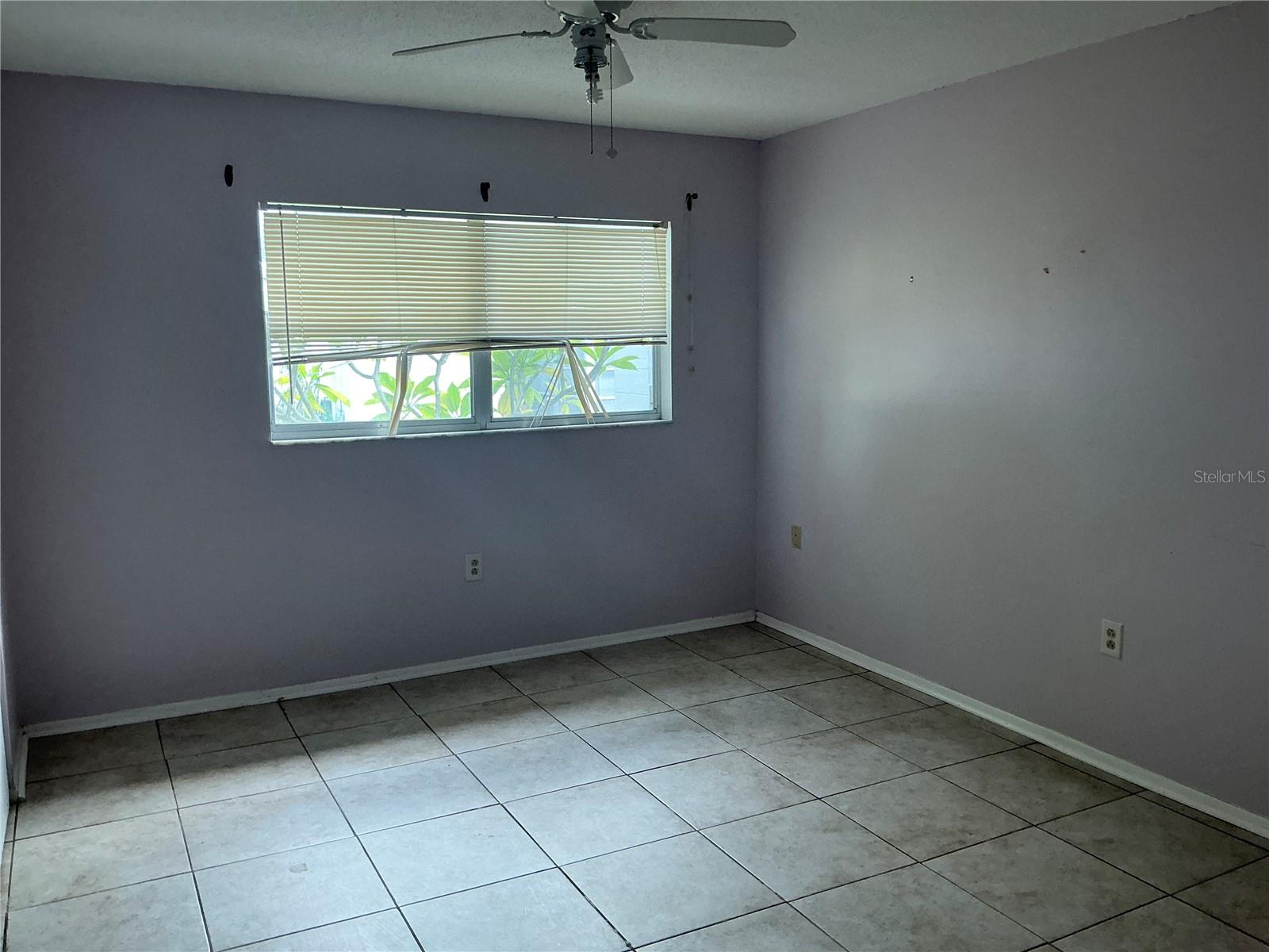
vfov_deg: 49.7
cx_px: 634
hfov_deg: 63.4
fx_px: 1026
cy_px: 476
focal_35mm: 28
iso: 80
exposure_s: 1/60
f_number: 1.8
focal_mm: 3
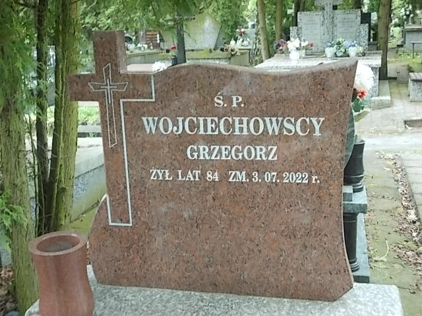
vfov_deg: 33.6
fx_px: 524
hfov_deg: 43.9
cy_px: 158
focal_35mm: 43
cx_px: 211
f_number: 3.3
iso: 80
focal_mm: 6.1
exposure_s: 1/40
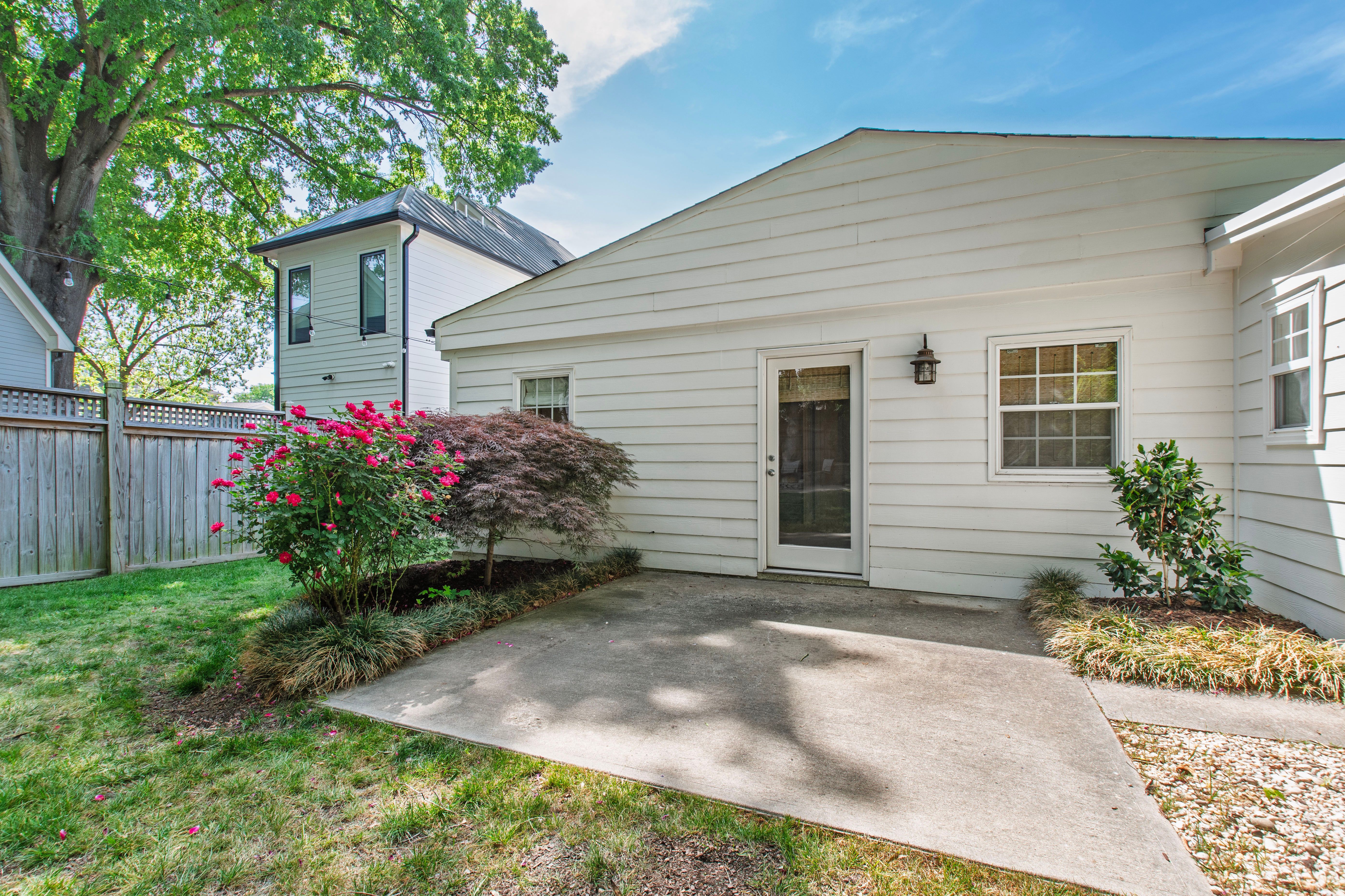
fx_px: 560
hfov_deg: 100.4
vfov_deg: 77.3
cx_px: 672
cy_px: 448
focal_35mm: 15
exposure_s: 1/60
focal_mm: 10
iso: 100
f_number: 8
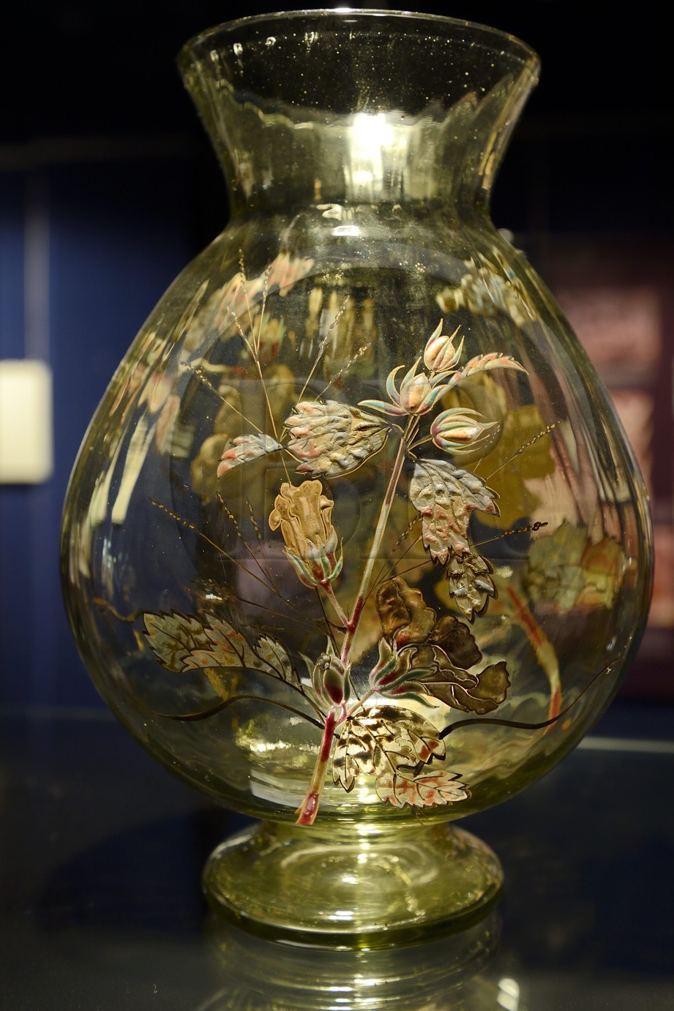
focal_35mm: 44
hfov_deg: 30.5
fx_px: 1236
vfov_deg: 44.5
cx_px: 372
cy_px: 470
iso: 800
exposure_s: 1/13
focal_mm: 38
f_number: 5
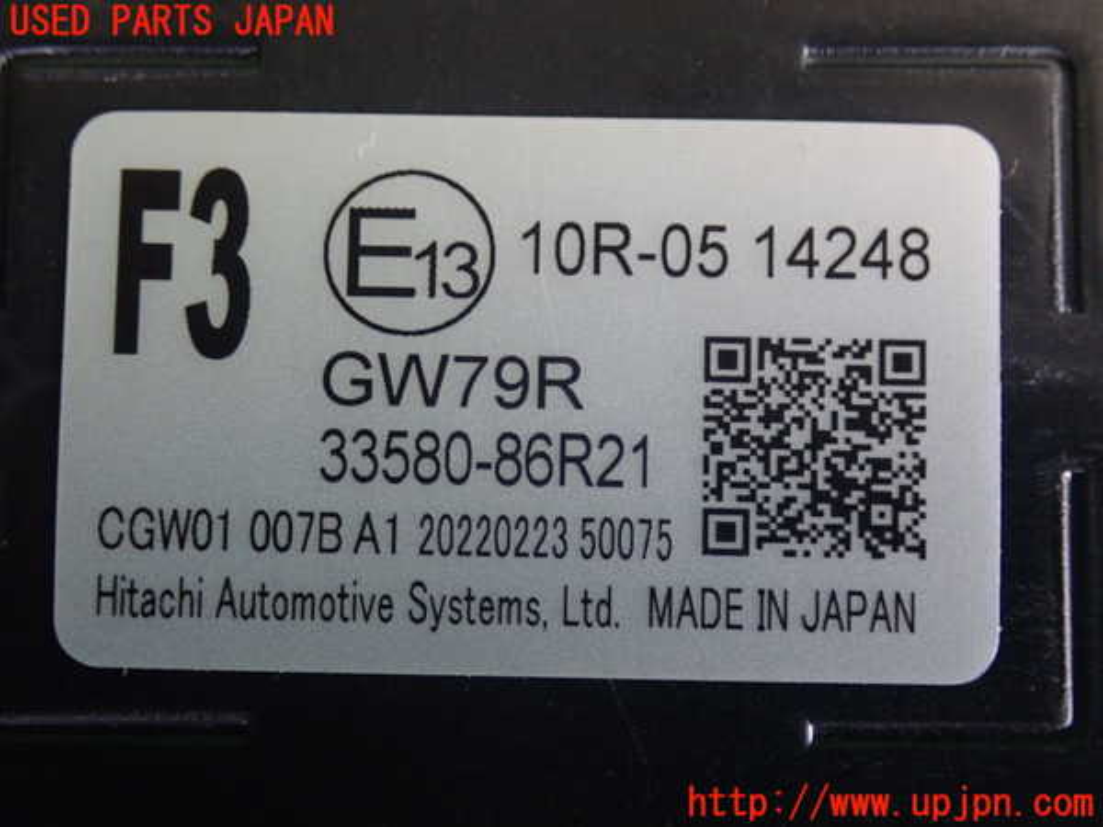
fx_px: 1561
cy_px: 414
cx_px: 552
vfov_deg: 29.7
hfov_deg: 38.9
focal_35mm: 49
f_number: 3.2
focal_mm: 8.99
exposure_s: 1/50
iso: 800
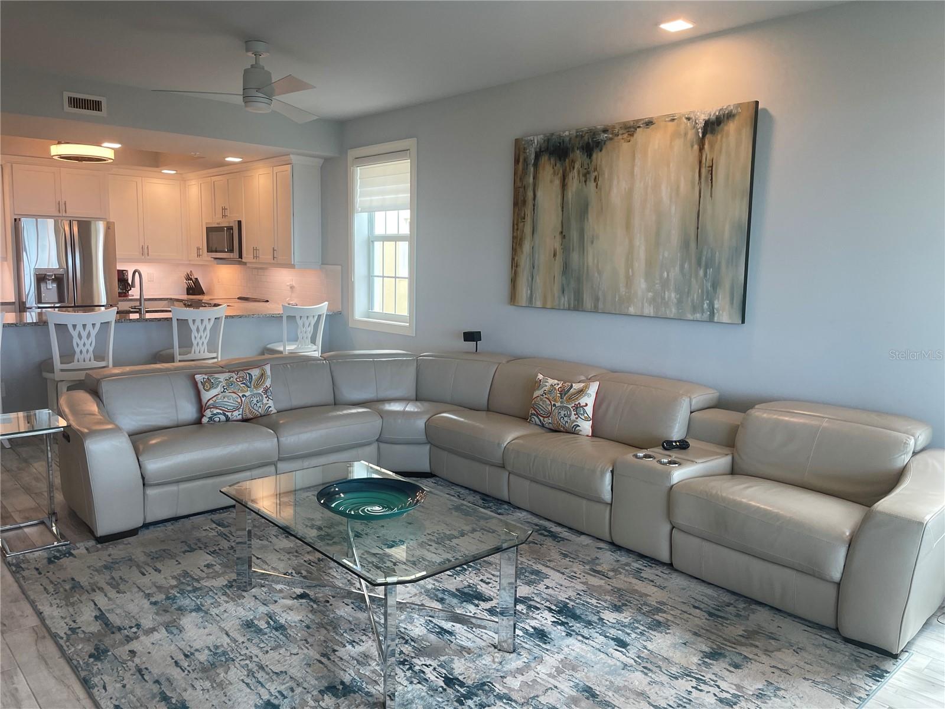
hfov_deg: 67.3
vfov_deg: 53.1
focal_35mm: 26
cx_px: 472
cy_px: 354
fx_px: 710
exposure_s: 1/120
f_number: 1.6
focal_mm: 4.2
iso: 100
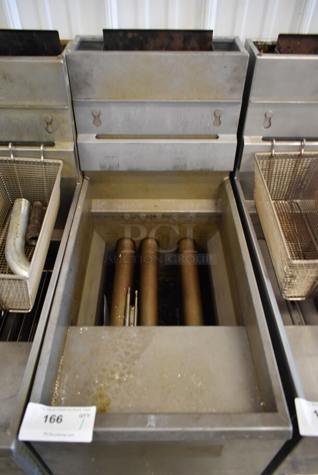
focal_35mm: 27
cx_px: 159
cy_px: 238
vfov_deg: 67.3
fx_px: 357
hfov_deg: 48.0
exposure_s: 1/60
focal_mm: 18
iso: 1400
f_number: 4
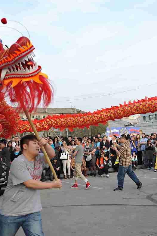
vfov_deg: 40.3
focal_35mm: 49
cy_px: 117
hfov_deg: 26.9
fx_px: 321
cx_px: 131
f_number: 6.3
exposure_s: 1/160
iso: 400
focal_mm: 32
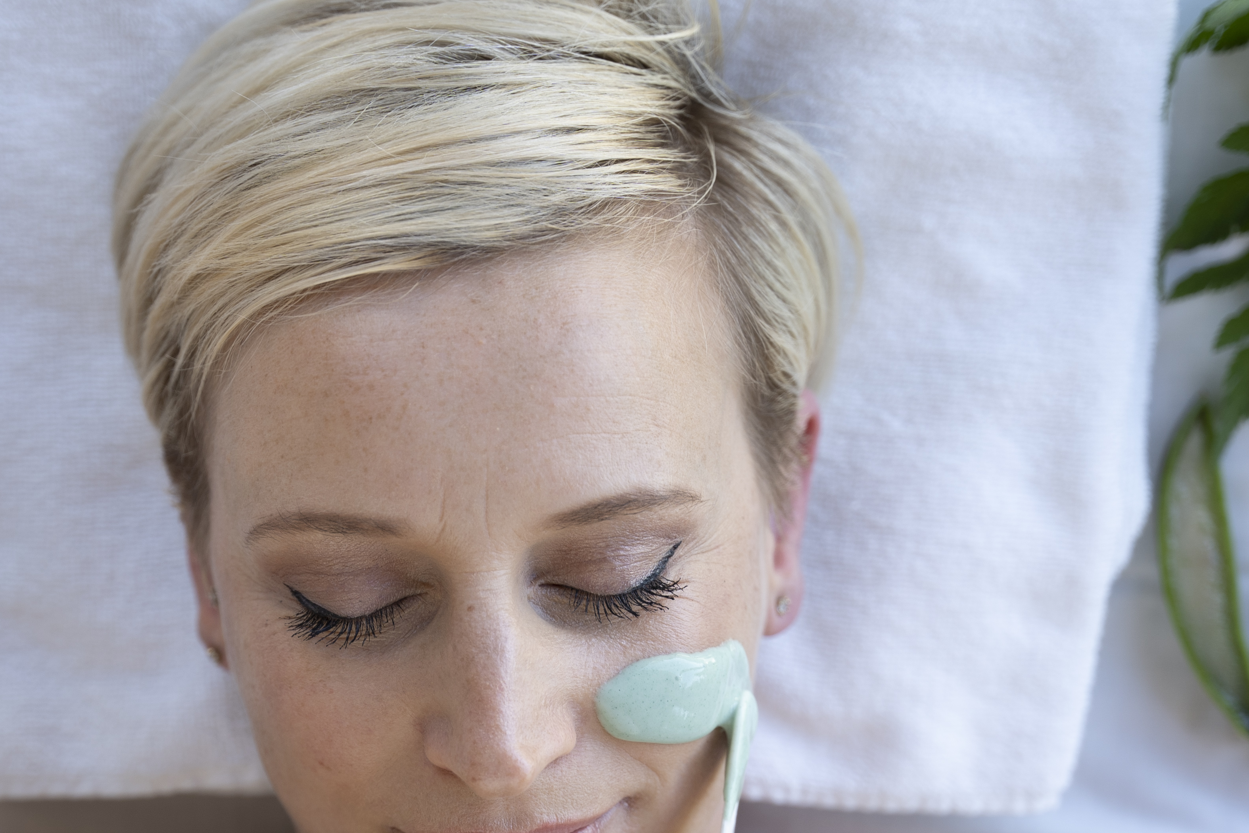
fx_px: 3510
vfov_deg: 13.5
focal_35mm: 101
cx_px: 415
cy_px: 655
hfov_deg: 20.1
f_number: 2.8
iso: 100
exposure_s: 1/160
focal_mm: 53.1
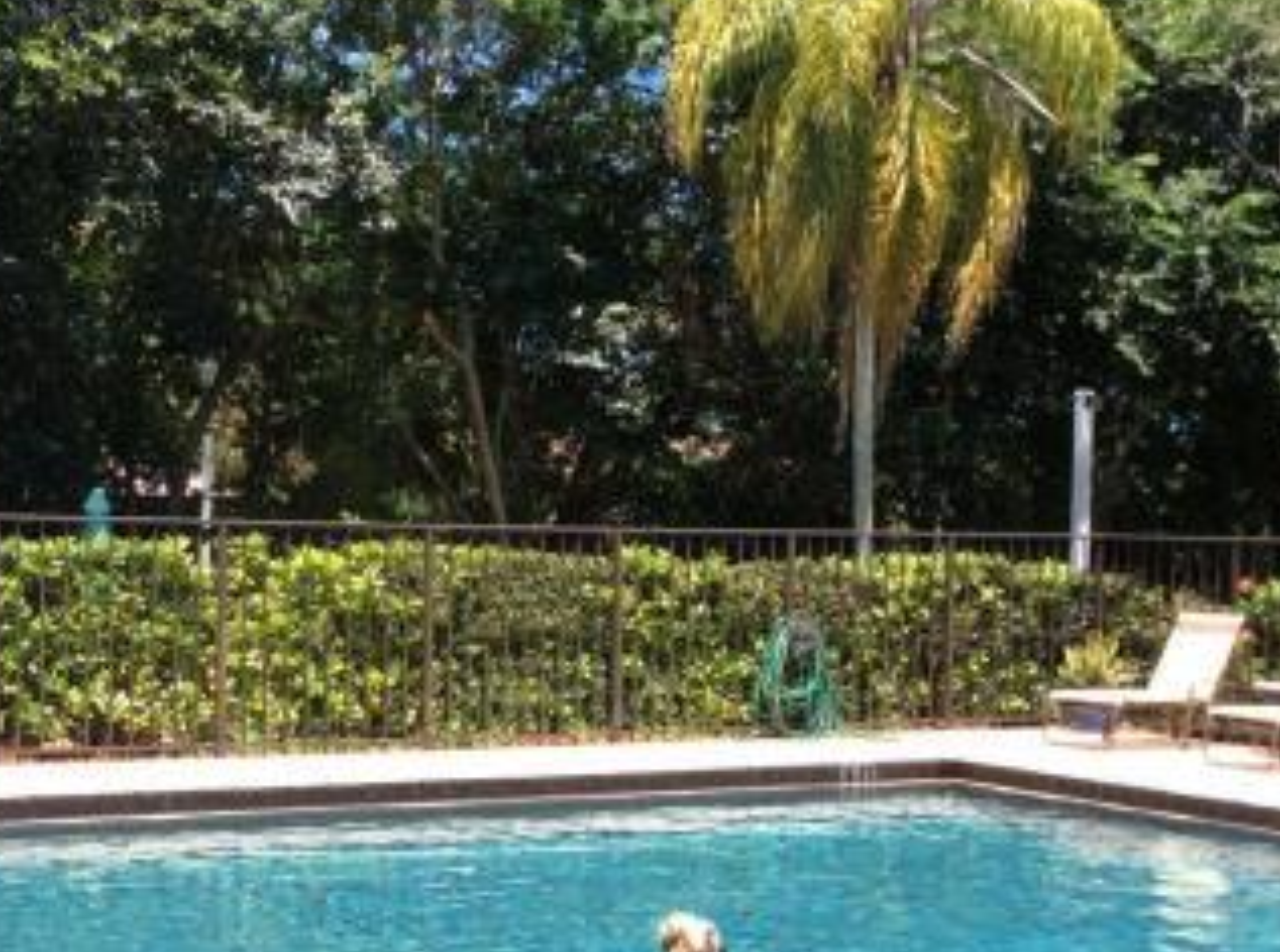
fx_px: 2397
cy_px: 649
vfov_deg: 22.4
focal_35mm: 65
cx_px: 462
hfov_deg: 29.8
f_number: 2.4
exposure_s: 1/520
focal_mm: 3.3
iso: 32
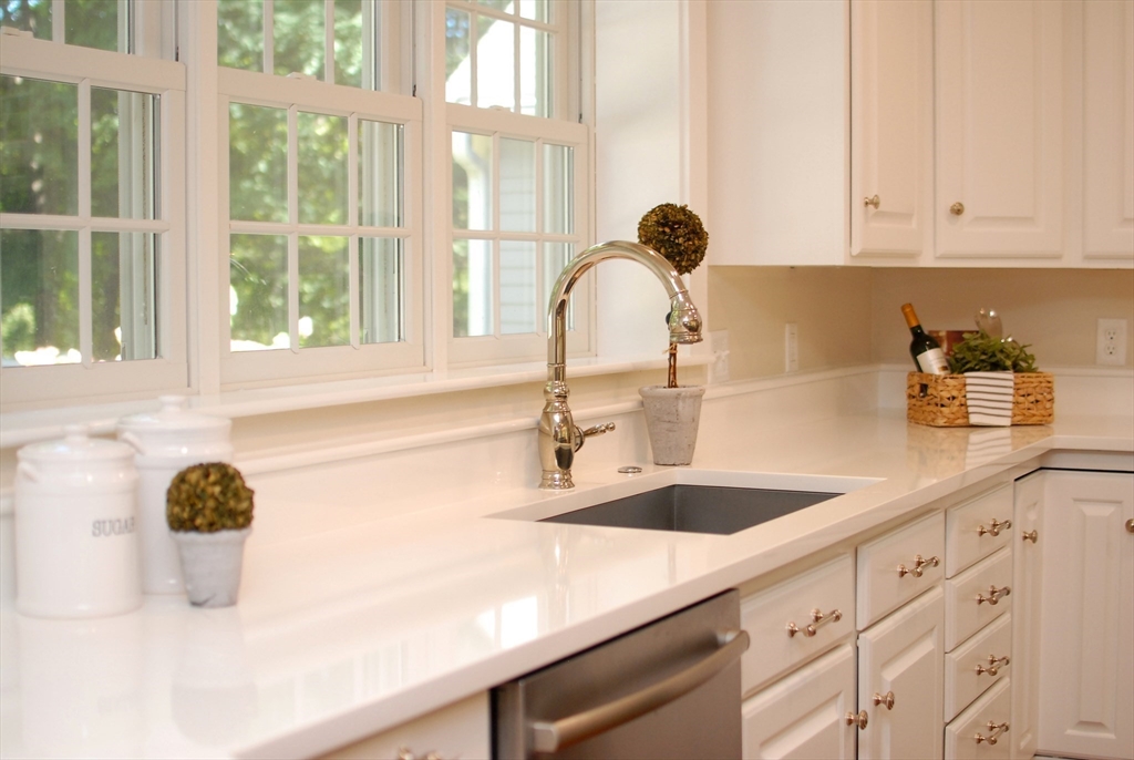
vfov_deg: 25.8
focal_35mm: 52
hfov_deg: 37.8
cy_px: 380
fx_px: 1656
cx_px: 567
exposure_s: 1/200
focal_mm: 35
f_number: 2.5
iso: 400
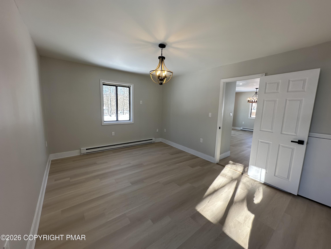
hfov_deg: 102.1
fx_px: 134
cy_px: 124
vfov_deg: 85.7
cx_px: 166
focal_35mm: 14
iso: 50
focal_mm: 2.22
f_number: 2.2
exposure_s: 1/120
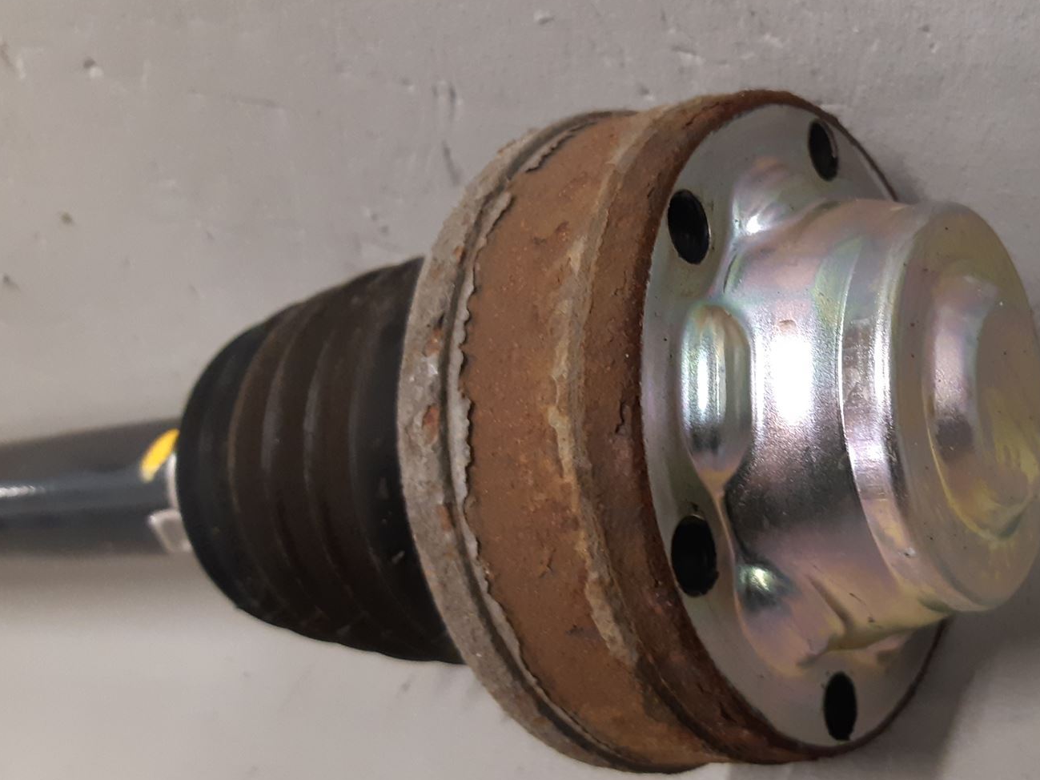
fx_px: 1232
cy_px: 425
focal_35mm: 41
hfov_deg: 44.0
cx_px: 802
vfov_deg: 35.1
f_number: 1.7
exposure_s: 1/50
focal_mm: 3.93
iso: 200
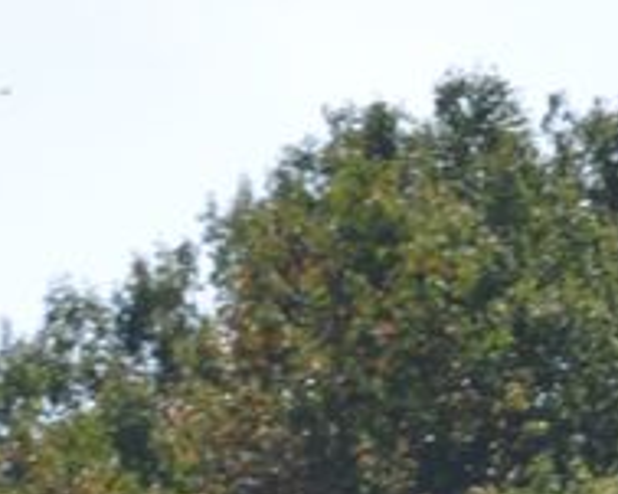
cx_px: 1403
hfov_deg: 1.5
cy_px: 1623
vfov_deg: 1.2
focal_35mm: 1249
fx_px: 22832
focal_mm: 105
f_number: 6.3
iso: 200
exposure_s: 1/640
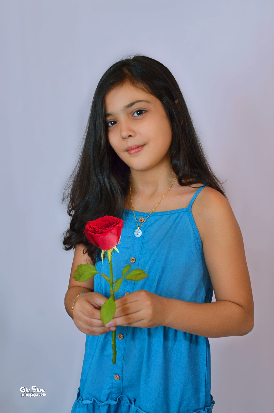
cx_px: 137
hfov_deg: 25.6
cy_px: 206
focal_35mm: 52
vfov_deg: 37.9
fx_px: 602
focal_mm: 35
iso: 1600
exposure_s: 1/320
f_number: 5
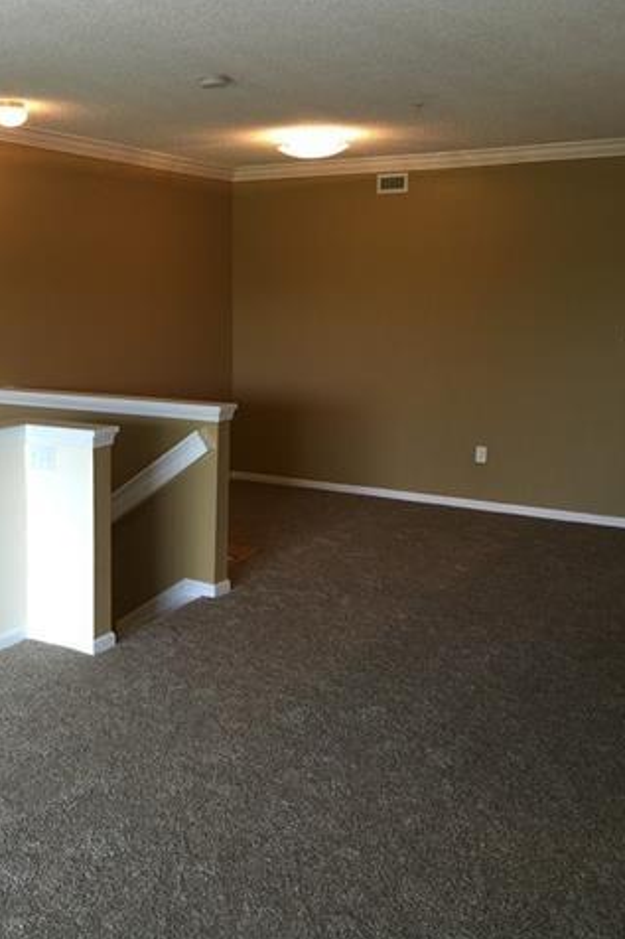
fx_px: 990
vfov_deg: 50.4
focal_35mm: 38
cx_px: 189
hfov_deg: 34.6
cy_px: 381
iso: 50
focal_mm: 4.15
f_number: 2.2
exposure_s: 1/17
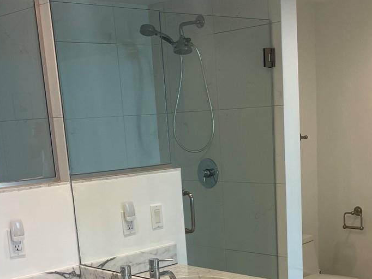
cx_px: 220
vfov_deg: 22.8
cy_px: 296
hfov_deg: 31.6
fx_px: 655
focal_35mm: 61
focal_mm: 5.1
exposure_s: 1/120
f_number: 1.6
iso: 80
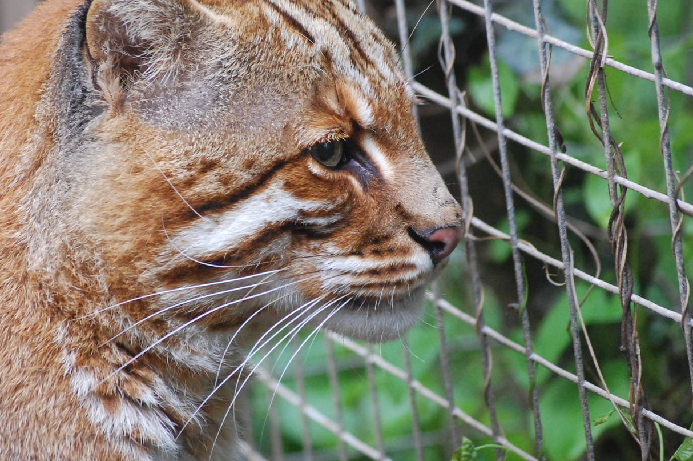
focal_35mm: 287
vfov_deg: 4.8
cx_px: 272
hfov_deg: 7.2
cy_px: 201
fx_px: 5513
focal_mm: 145
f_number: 5.3
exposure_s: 1/125
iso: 1250
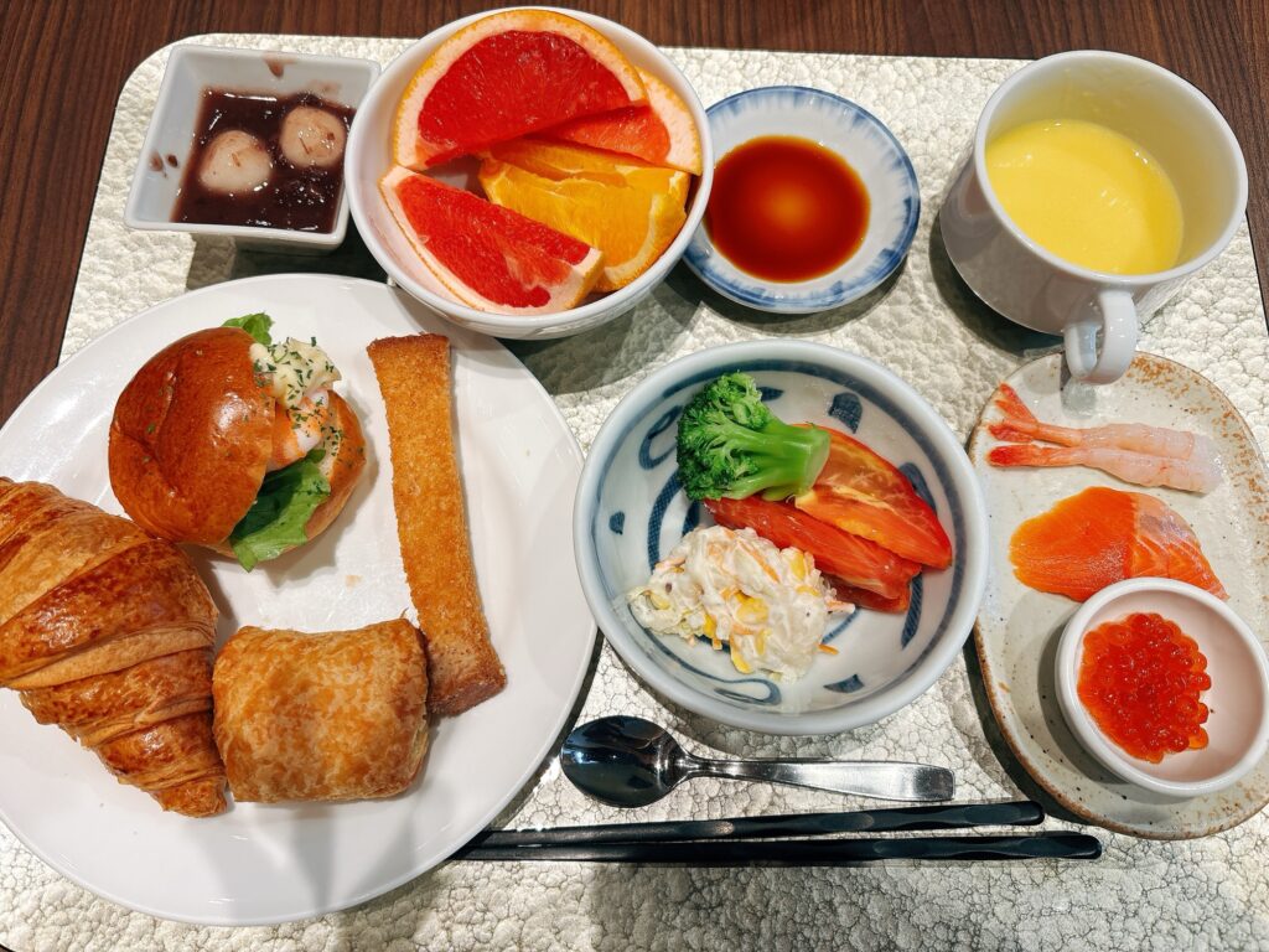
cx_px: 634
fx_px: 953
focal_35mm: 26
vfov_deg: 53.1
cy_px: 476
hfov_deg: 67.3
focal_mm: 5.96
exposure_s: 1/100
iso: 64
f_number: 1.6
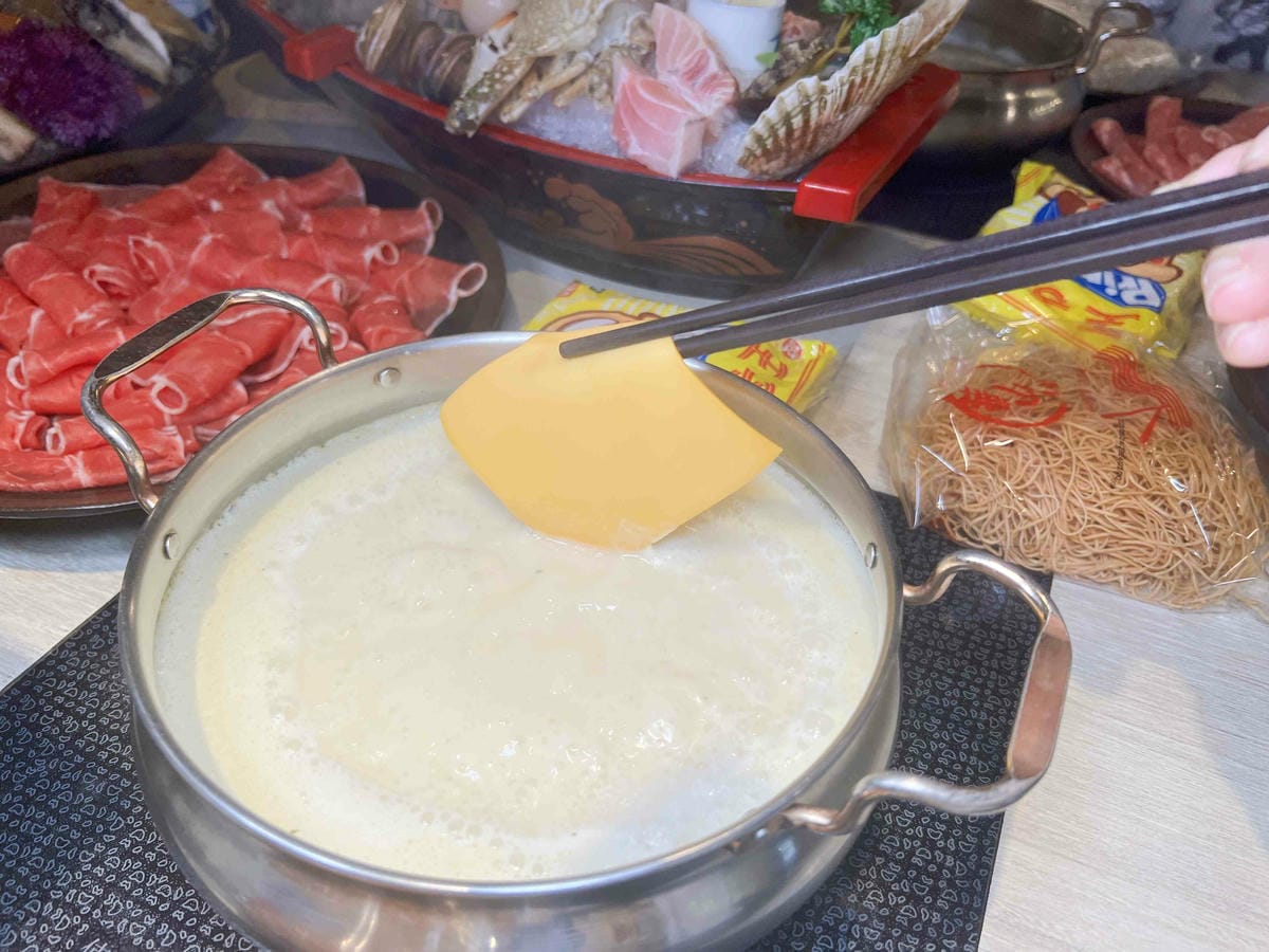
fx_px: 953
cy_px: 476
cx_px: 634
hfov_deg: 67.3
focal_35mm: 26
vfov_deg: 53.1
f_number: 1.5
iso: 40
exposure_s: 1/154
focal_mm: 5.7
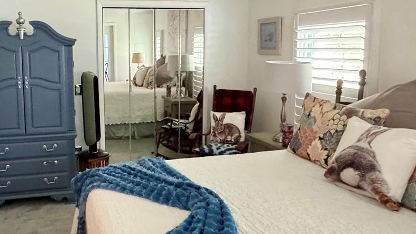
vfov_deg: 37.5
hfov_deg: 60.4
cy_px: 82
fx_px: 342
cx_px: 124
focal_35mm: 31
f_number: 2.2
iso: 1250
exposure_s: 1/40
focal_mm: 2.22
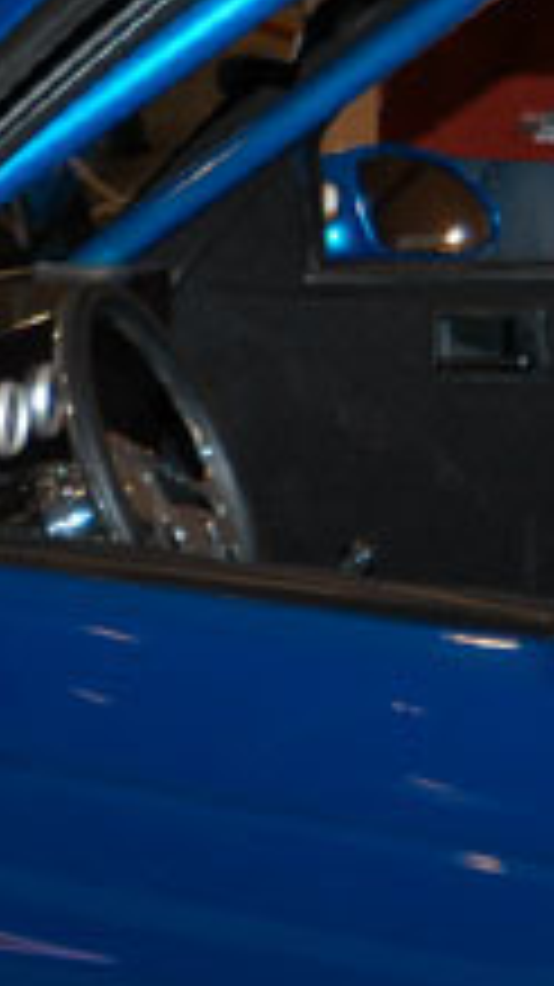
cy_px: 567
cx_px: -498
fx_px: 4811
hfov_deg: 6.4
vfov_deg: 11.7
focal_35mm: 184
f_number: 5
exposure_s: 1/60
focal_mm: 38
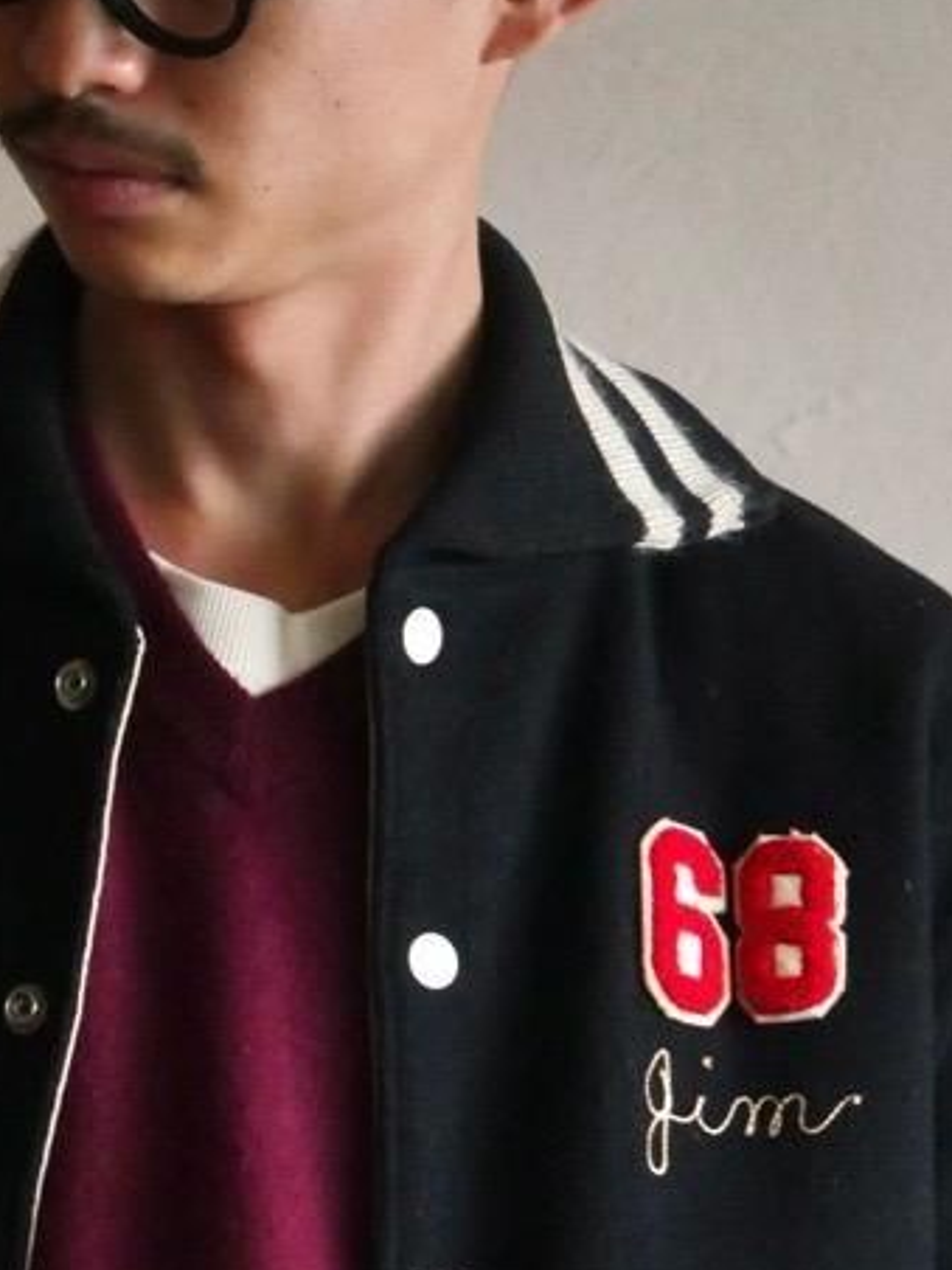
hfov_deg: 5.5
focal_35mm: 272
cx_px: 160
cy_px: 1734
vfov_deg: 7.2
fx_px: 9974
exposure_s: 1/20
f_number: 3.9
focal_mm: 48
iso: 3200
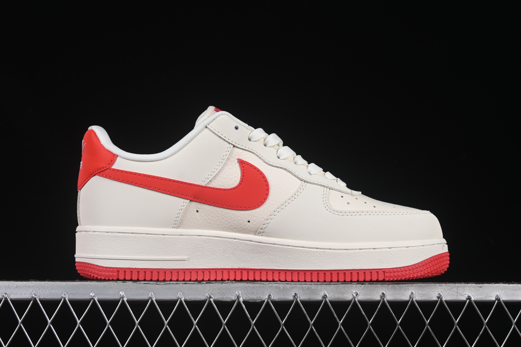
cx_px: 260
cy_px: 174
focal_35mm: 75
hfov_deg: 27.0
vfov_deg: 18.2
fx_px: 1085
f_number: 8
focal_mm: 50
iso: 160
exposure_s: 1/80
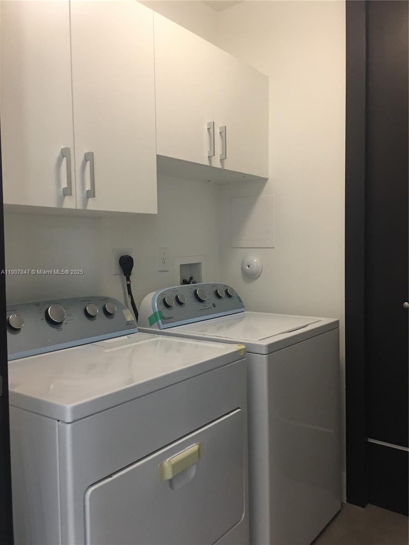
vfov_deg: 61.7
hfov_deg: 48.2
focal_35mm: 29
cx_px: 204
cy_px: 272
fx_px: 457
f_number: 2.2
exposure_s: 1/10
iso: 100
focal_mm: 4.15
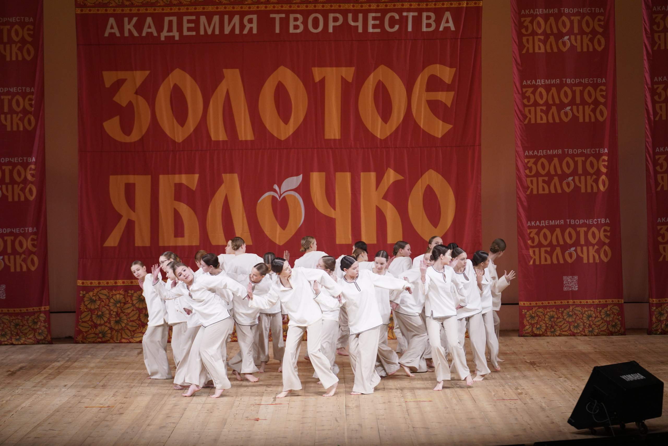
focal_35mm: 109
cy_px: 223
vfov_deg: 12.6
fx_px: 2023
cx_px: 334
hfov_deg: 18.8
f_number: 3.2
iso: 2000
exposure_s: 1/400
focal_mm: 109
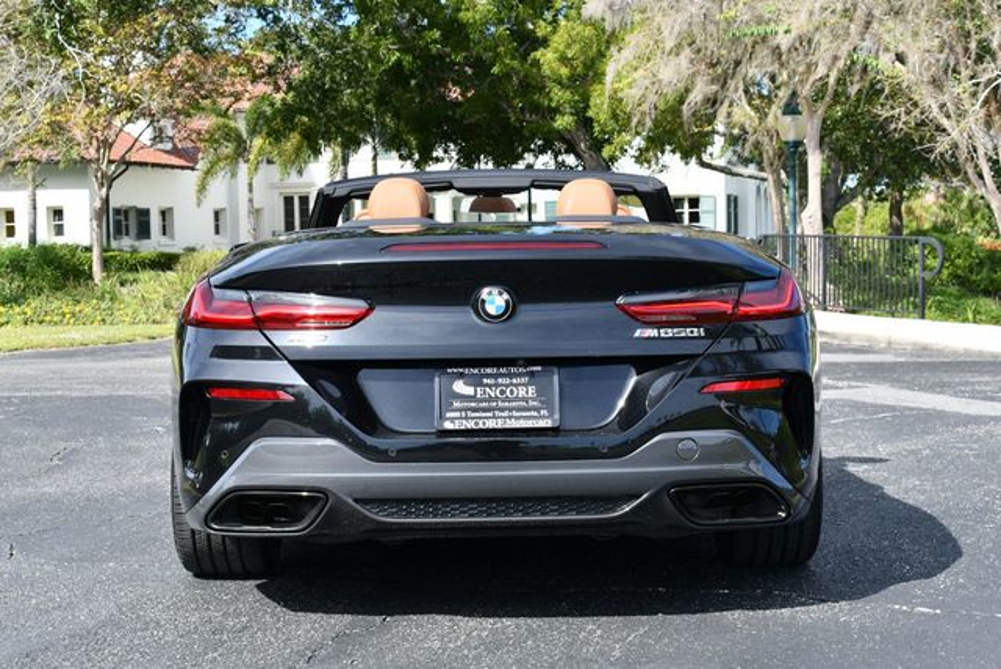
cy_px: 334
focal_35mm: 64
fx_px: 1781
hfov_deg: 31.4
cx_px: 500
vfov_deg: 21.3
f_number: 8
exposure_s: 1/250
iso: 160
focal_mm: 32
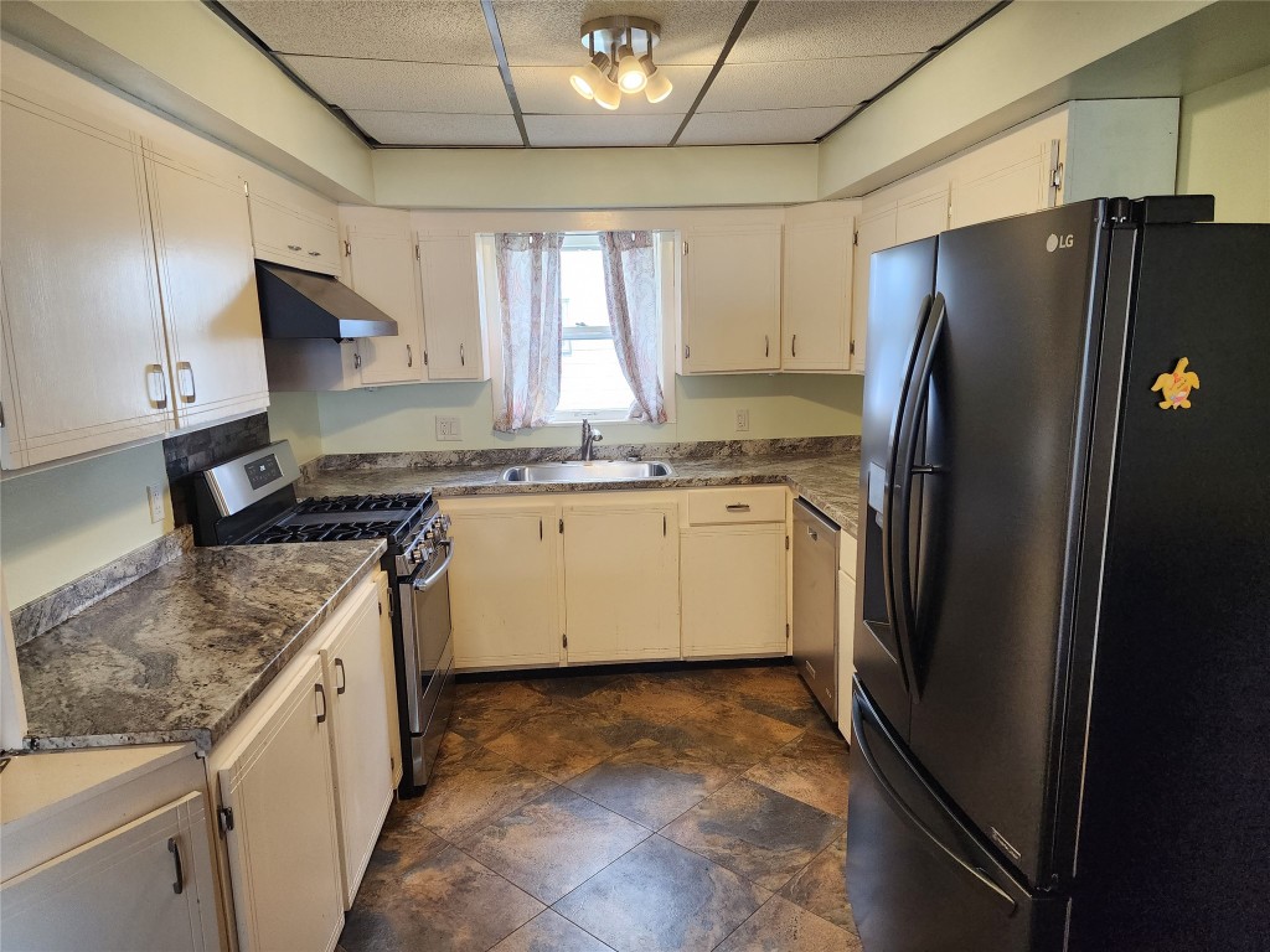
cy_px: 476
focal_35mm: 23
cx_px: 635
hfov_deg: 73.9
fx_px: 844
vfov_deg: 58.9
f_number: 1.8
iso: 200
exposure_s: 1/120
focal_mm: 6.4
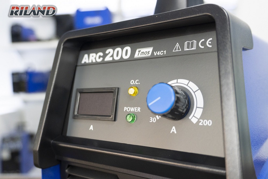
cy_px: 90
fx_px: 257
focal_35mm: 34
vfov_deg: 38.3
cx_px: 134
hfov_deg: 55.1
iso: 2000
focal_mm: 23
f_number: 4.5
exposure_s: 1/100
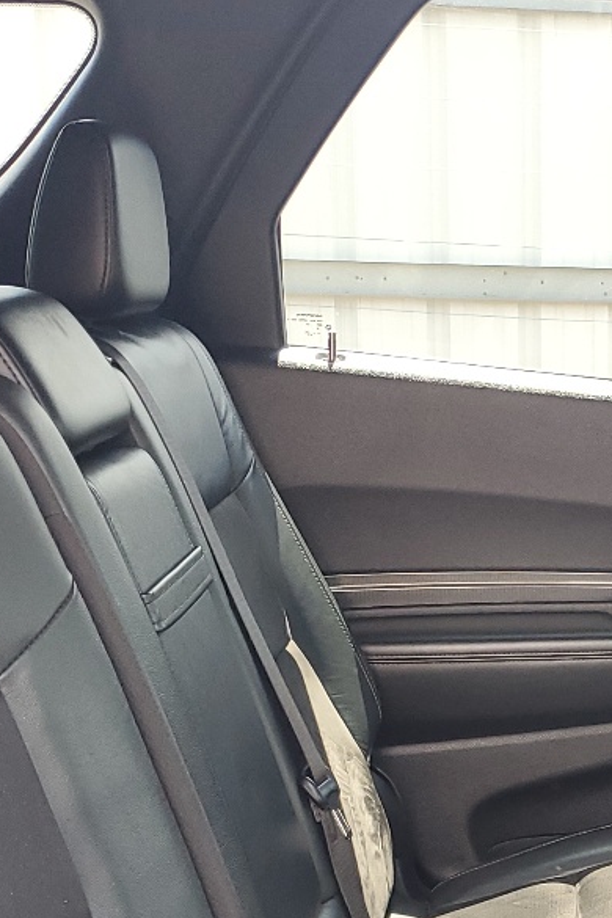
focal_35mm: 74
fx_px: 1887
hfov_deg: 17.9
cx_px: 632
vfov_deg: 26.5
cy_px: 813
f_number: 1.5
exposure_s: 1/120
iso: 73
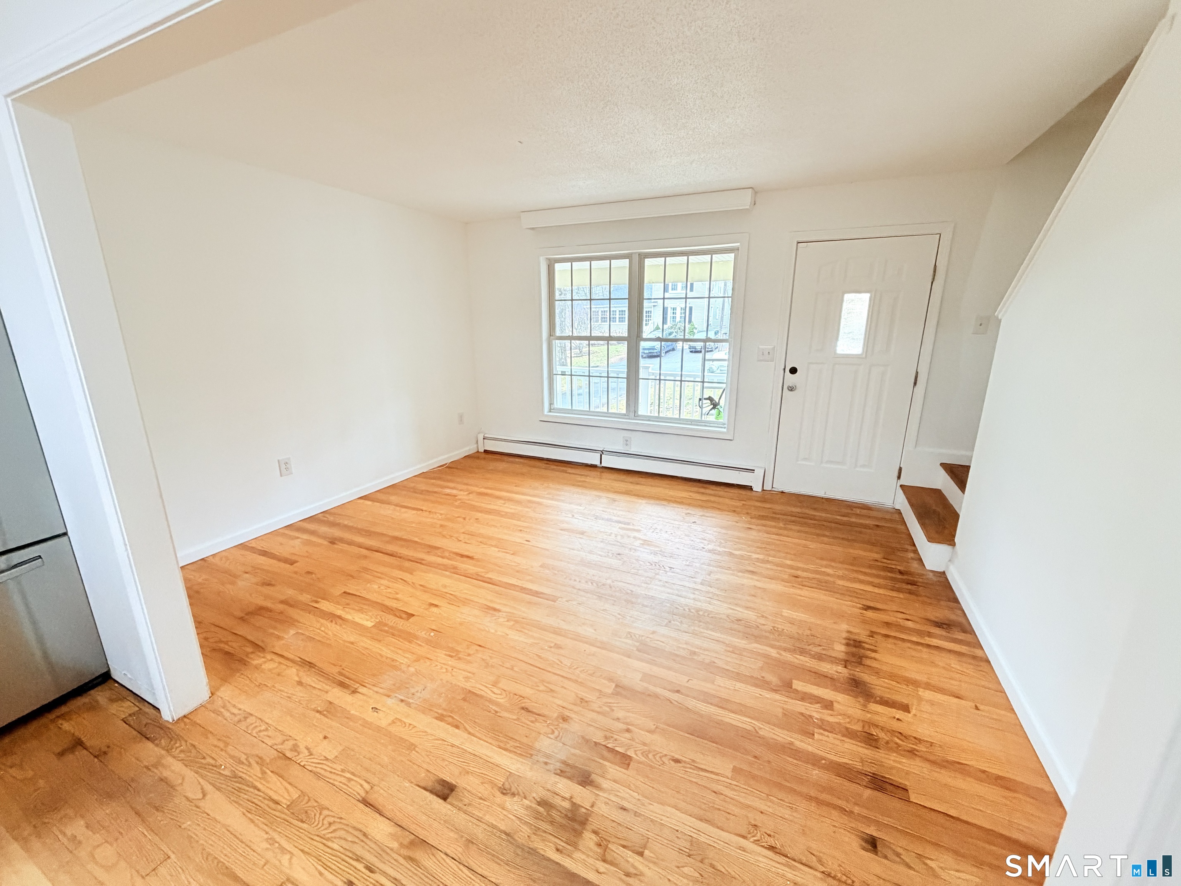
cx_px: 590
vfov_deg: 85.7
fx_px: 478
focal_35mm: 14
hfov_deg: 102.1
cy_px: 443
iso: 400
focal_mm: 2.22
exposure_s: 1/60
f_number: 2.2
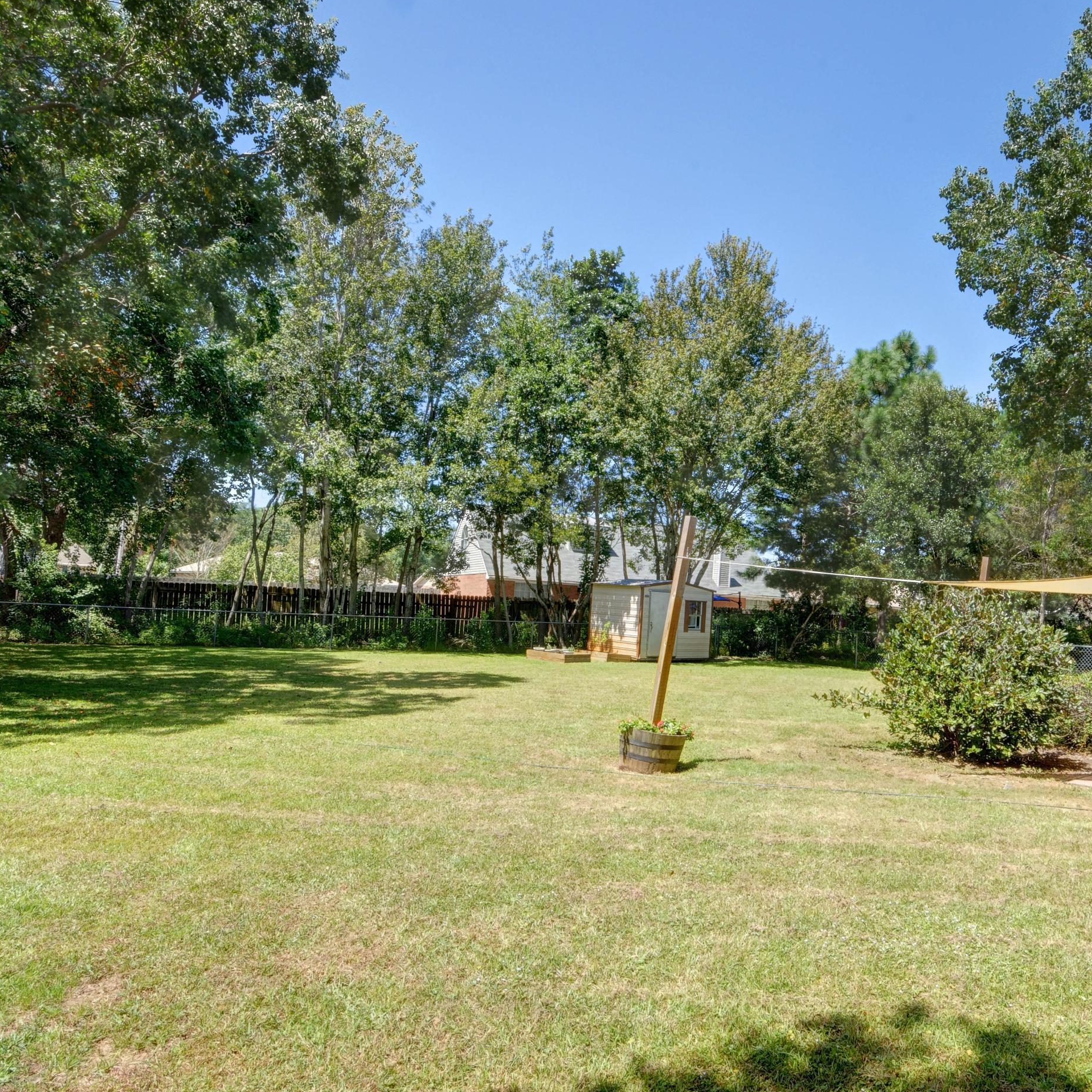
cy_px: 572
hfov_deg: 68.6
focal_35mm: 22
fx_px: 785
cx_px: 680
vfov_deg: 69.6
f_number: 20
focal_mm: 11
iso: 100
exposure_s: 1/125
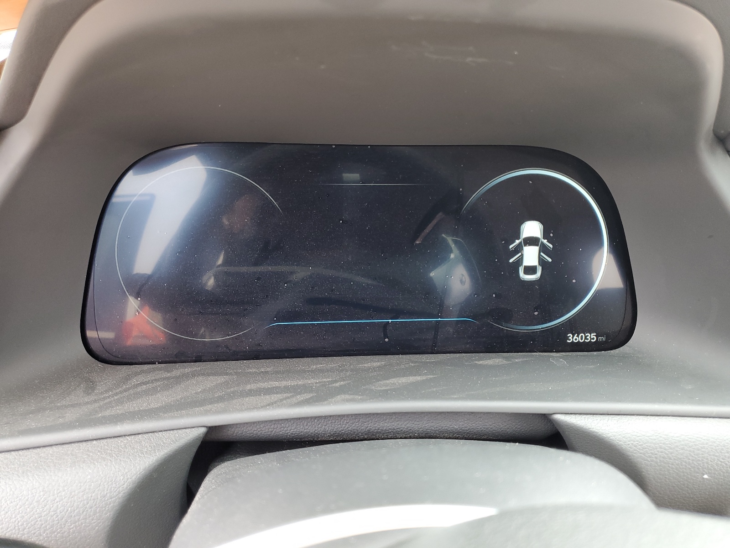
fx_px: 548
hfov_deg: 67.3
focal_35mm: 26
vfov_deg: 53.1
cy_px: 274
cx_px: 365
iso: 70
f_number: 1.5
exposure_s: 1/60.2
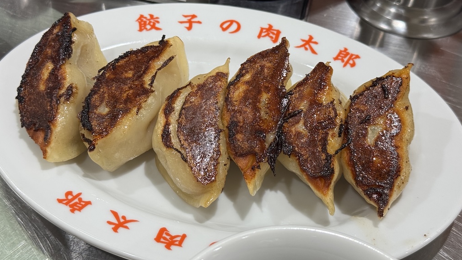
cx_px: 230
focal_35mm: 53
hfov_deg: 39.2
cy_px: 113
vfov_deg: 22.6
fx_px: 649
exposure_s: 1/100
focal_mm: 6.76
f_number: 1.78
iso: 100
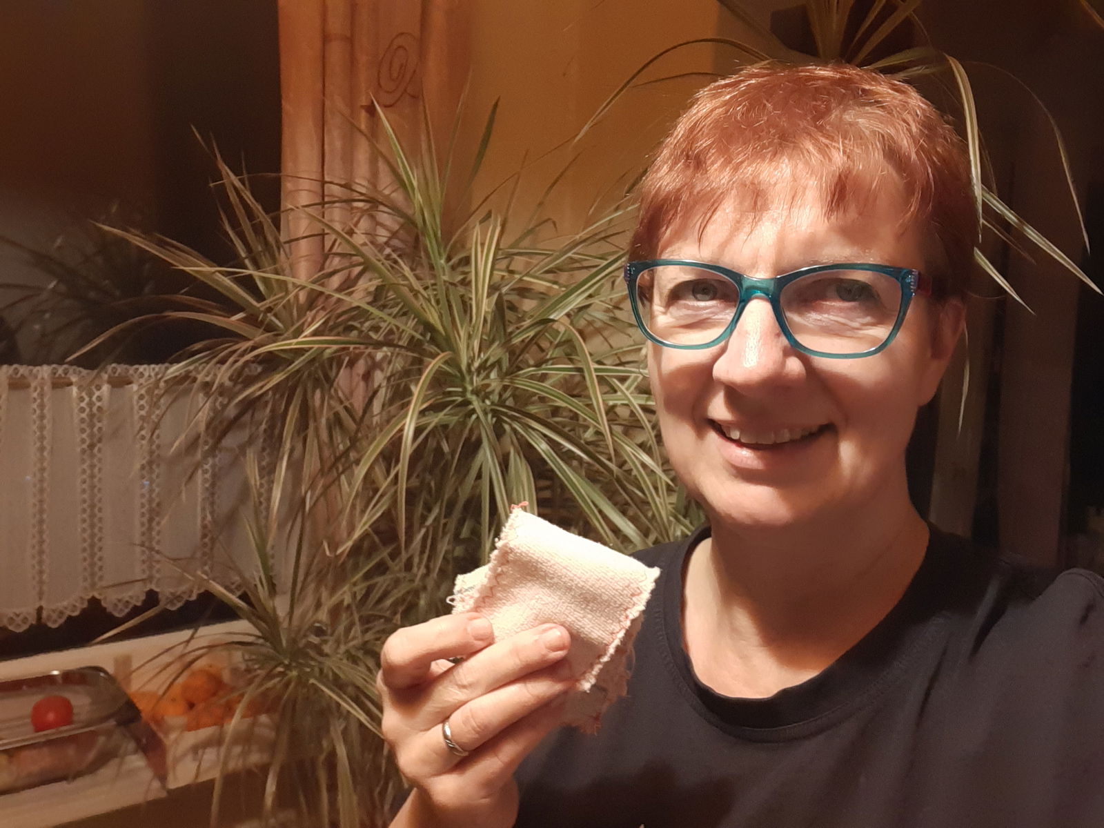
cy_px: 414
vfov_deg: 45.4
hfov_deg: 58.4
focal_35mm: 31
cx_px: 552
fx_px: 989
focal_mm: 3.75
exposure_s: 1/25
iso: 400
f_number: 2
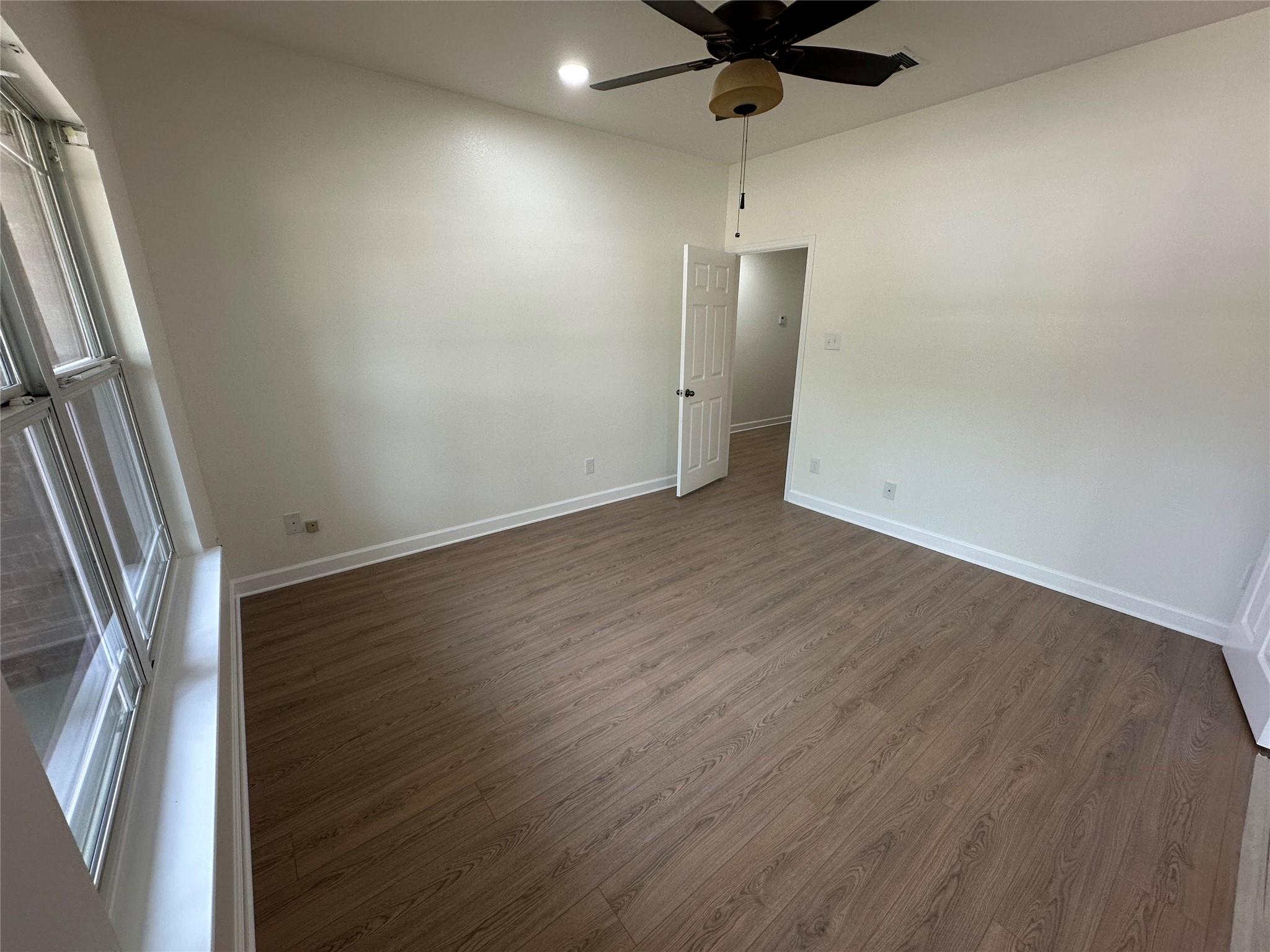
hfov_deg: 102.1
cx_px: 635
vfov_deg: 85.7
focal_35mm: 14
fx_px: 514
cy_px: 476
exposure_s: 1/120
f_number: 2.2
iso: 125
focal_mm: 2.22
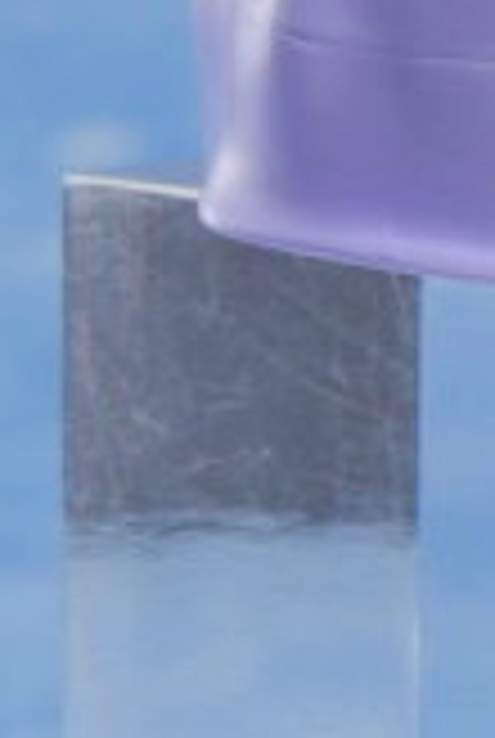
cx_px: 918
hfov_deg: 1.9
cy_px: -482
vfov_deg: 2.8
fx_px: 14992
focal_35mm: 730
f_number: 18
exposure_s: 1/125
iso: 100
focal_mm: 100
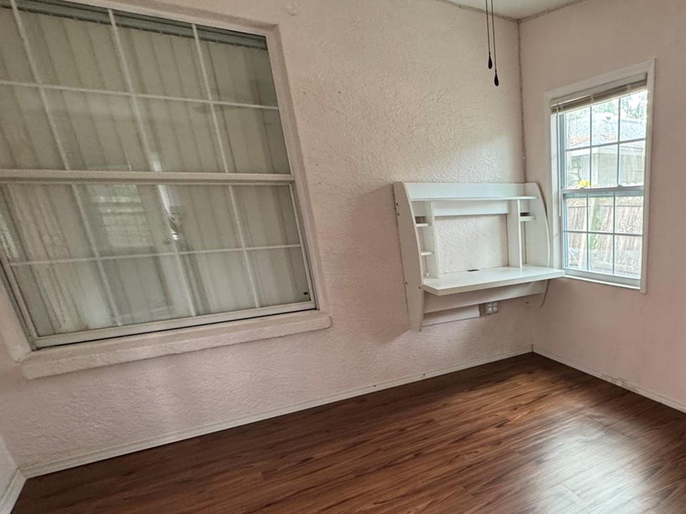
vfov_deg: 57.4
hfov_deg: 66.5
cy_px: 347
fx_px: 456
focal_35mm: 23
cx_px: 558
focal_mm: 2.22
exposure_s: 1/60
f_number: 2.2
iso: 320
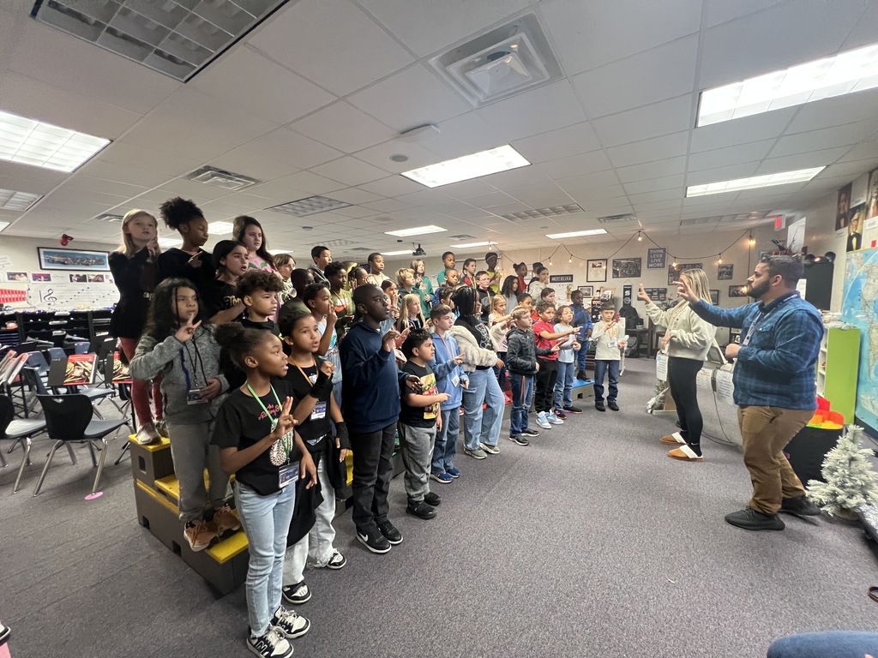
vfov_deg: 89.9
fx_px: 330
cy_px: 329
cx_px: 439
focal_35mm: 13
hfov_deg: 106.2
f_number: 1.8
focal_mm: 1.57
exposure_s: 1/60
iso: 640
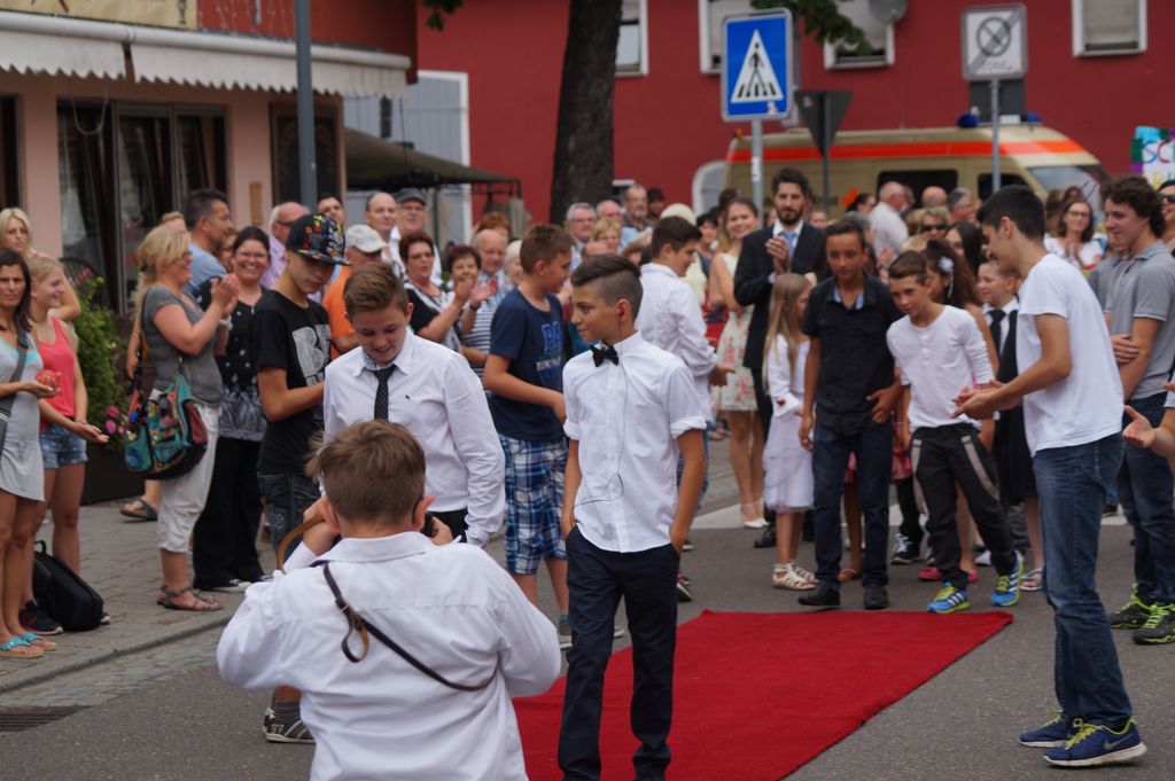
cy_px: 390
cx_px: 588
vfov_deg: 16.5
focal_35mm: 82
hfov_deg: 24.6
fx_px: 2690
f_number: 5.6
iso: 100
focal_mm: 55
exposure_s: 1/250
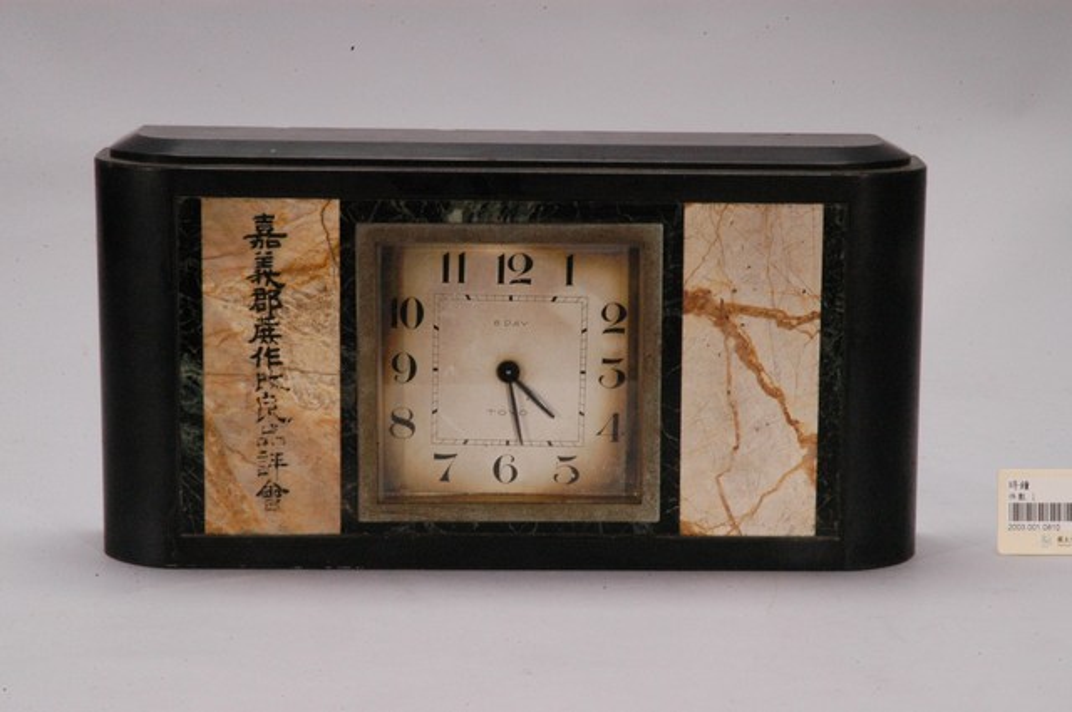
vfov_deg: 13.0
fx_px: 3123
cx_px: 536
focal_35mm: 105
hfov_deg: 19.5
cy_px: 356
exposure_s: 1/125
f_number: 29
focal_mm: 70
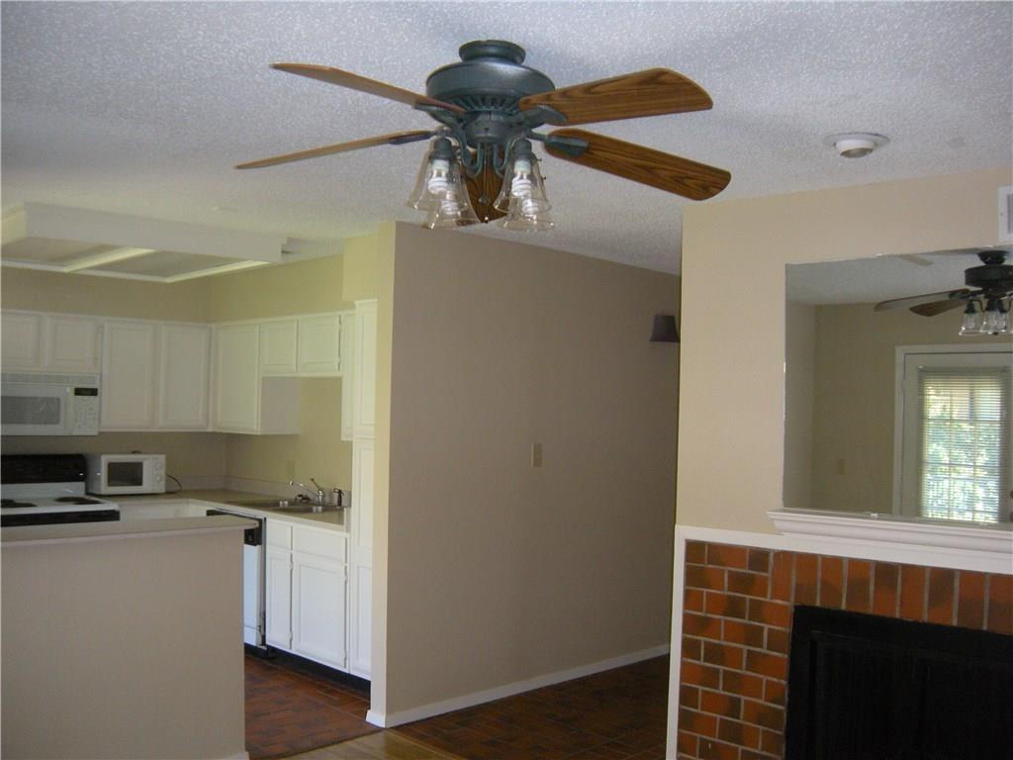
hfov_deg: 52.6
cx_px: 506
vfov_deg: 40.7
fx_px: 1024
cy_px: 380
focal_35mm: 35
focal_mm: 5.9
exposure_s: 1/55.2
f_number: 3.8
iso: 200
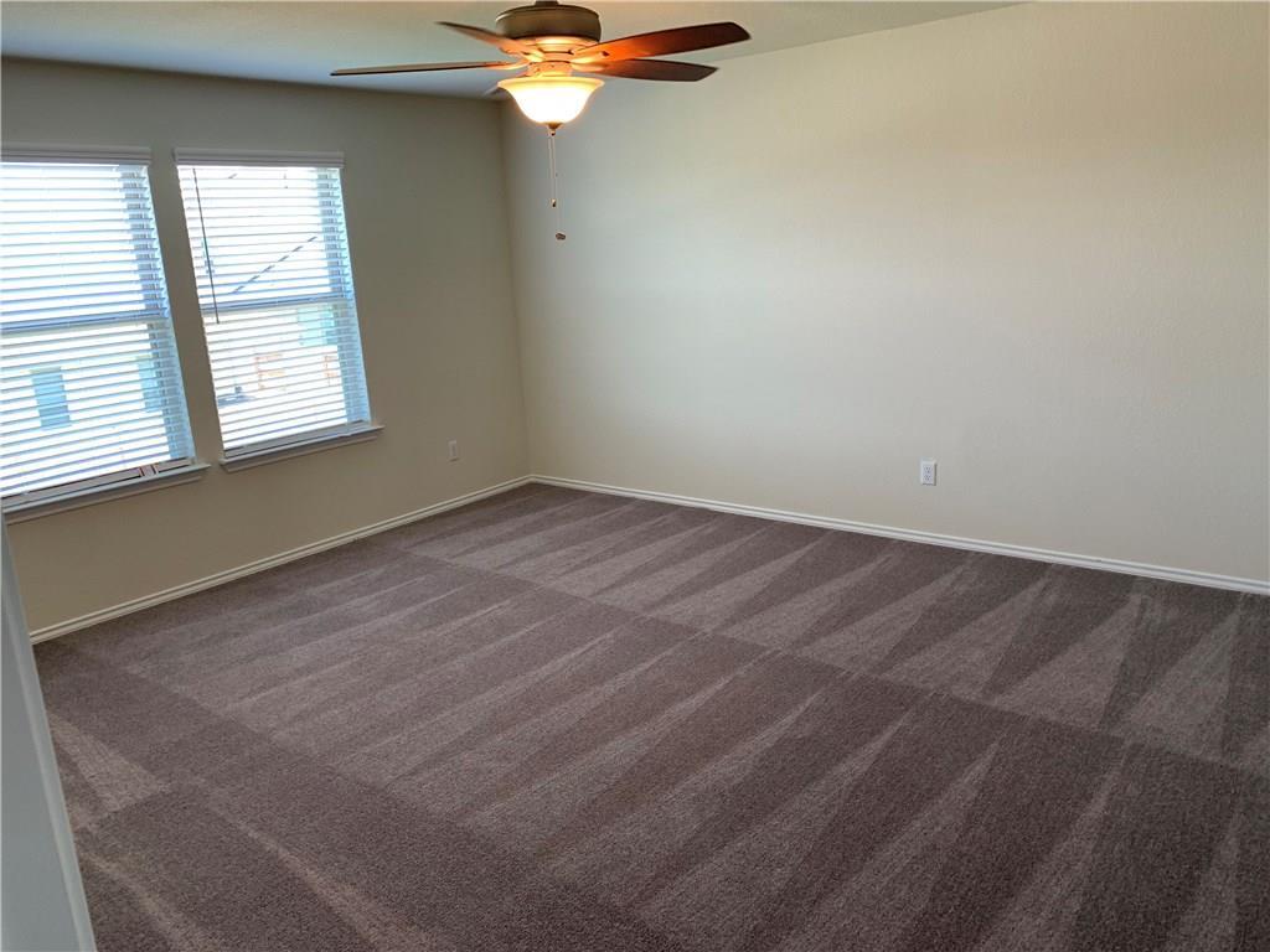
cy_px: 476
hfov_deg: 67.3
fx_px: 954
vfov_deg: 53.1
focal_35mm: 26
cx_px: 635
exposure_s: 1/60
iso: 64
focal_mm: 4.25
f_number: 1.8
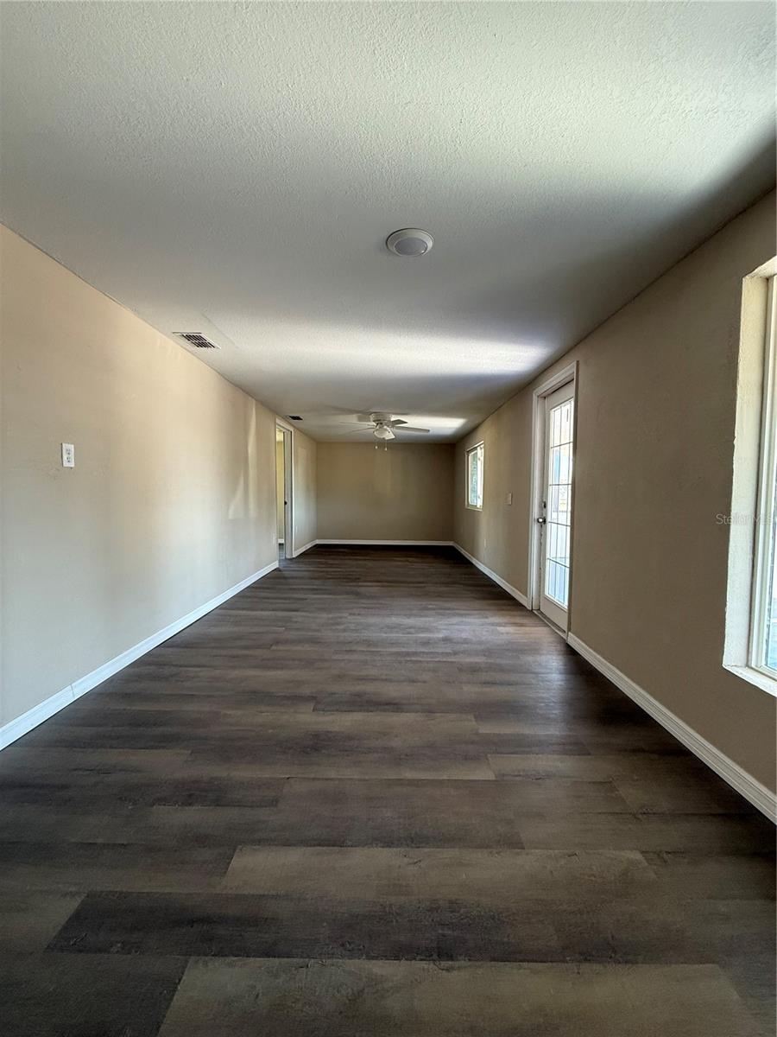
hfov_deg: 85.7
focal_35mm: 14
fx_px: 419
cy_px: 518
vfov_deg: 102.1
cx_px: 388
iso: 200
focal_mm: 2.22
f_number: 2.2
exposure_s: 1/99
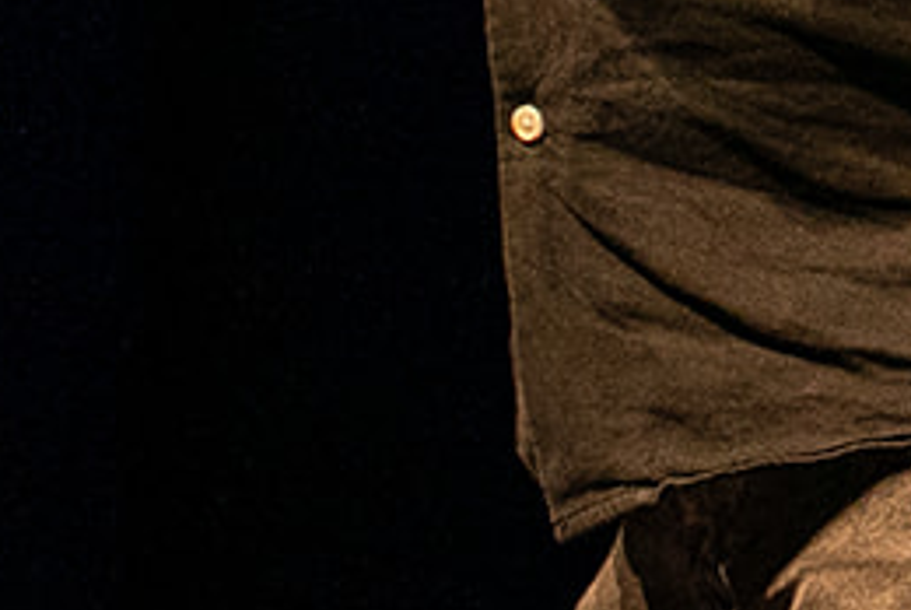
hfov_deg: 1.3
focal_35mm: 1612
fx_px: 40838
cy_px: -741
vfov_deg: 0.9
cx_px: 1013
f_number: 5.6
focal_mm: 262
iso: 3200
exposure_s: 1/125
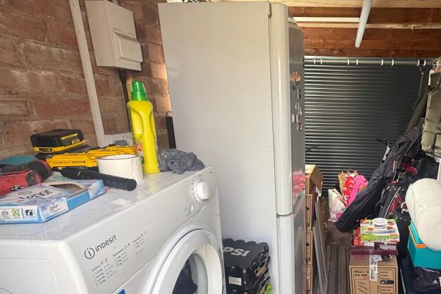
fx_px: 282
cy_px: 183
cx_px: 329
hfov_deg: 71.1
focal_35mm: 23
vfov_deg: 54.5
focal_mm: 2.22
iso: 100
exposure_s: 1/99
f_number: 2.2
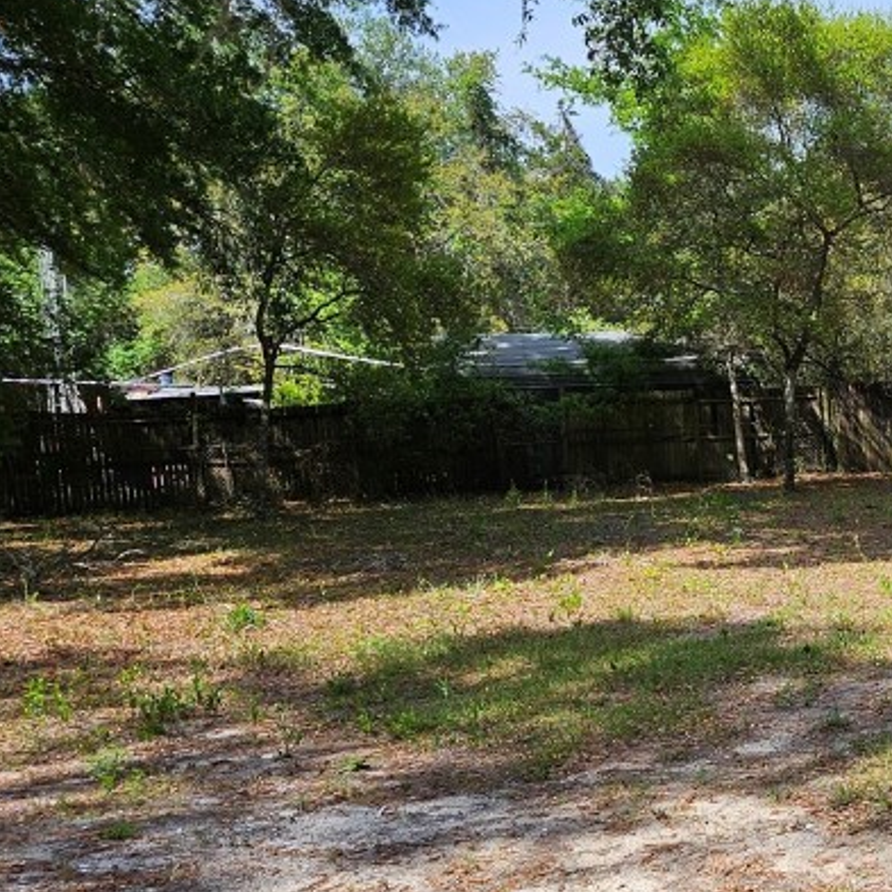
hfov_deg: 28.2
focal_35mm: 53
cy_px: 588
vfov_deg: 32.0
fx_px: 1545
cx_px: 1067
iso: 25
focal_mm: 5.4
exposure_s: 1/1384
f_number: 1.8
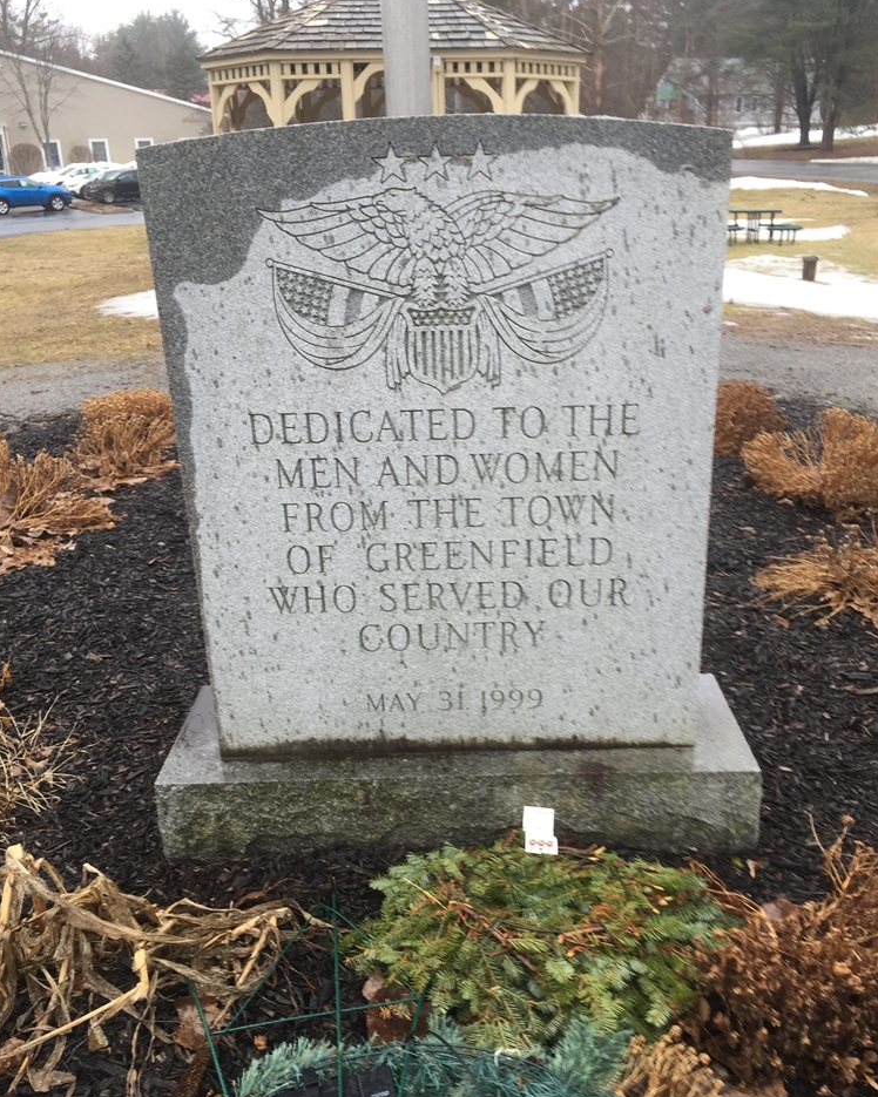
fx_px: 1007
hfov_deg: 47.1
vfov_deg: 57.1
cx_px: 447
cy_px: 595
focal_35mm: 31
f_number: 2.2
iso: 32
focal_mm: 4.15
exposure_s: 1/122
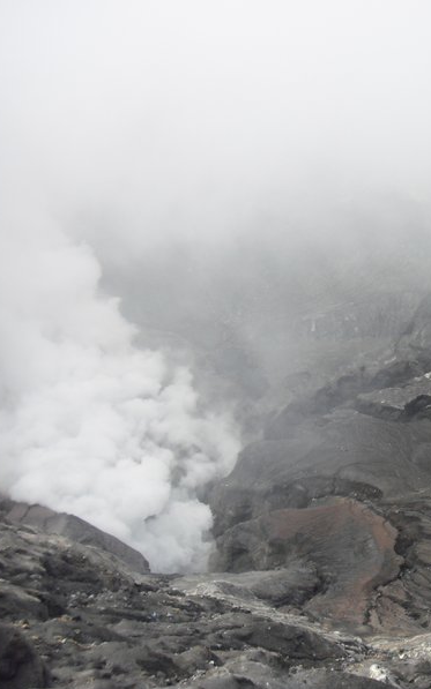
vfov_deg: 37.5
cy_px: 345
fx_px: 1015
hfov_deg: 23.0
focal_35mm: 54
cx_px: 428
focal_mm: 6.2
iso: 100
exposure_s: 1/400
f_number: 2.8
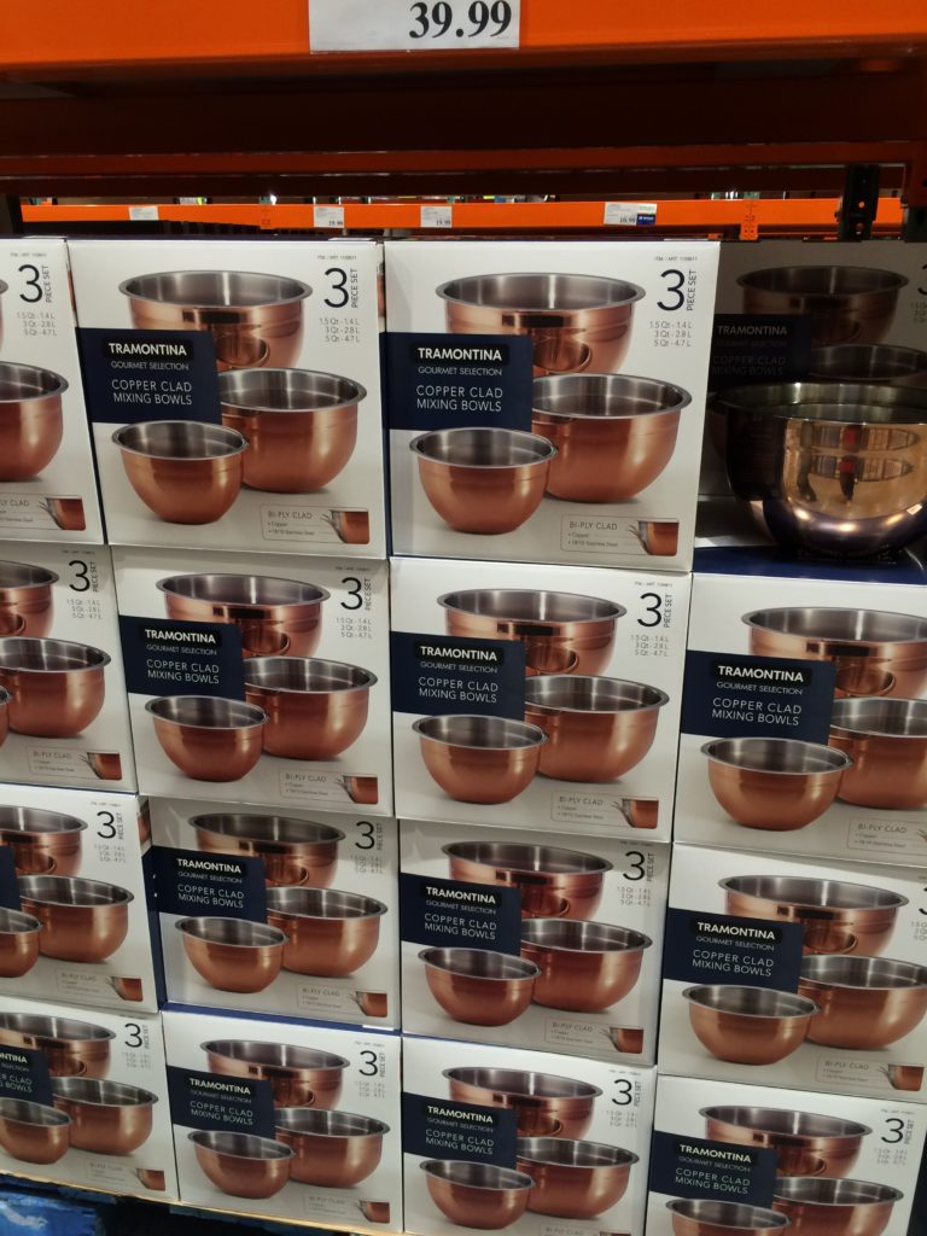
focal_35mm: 29
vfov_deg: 61.7
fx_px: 1035
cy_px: 618
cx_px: 464
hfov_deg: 48.2
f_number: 2.2
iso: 100
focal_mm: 4.15
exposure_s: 1/33
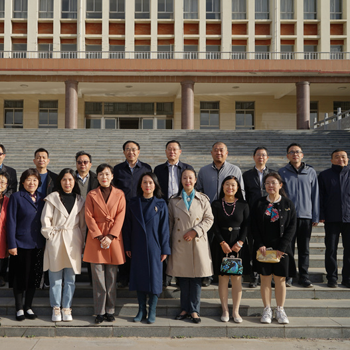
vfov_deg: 41.9
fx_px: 458
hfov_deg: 41.6
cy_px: 174
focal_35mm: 40
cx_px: 132
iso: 80
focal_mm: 31
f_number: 7.1
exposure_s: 1/250
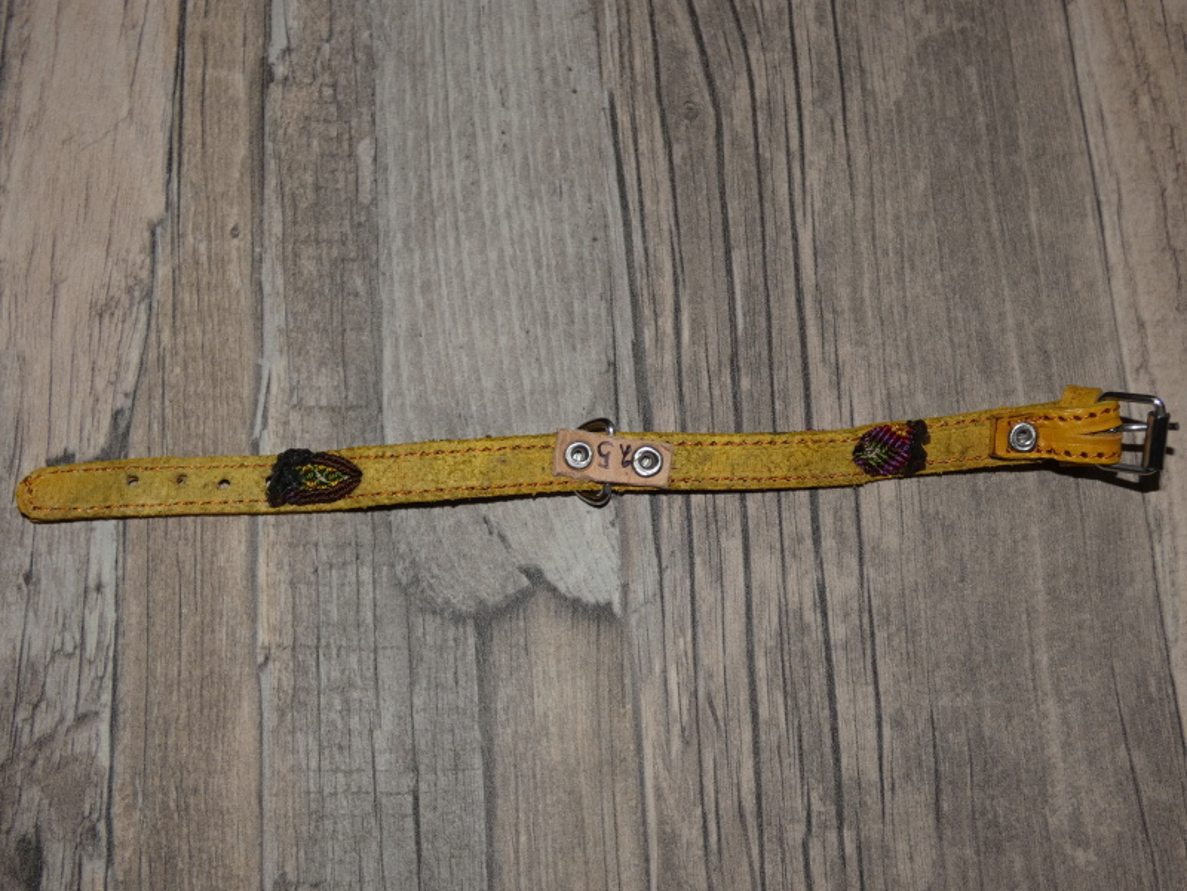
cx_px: 594
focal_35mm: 36
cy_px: 446
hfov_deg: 51.4
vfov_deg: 39.7
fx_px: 1234
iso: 80
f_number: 3.5
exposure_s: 1/125
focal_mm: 6.5
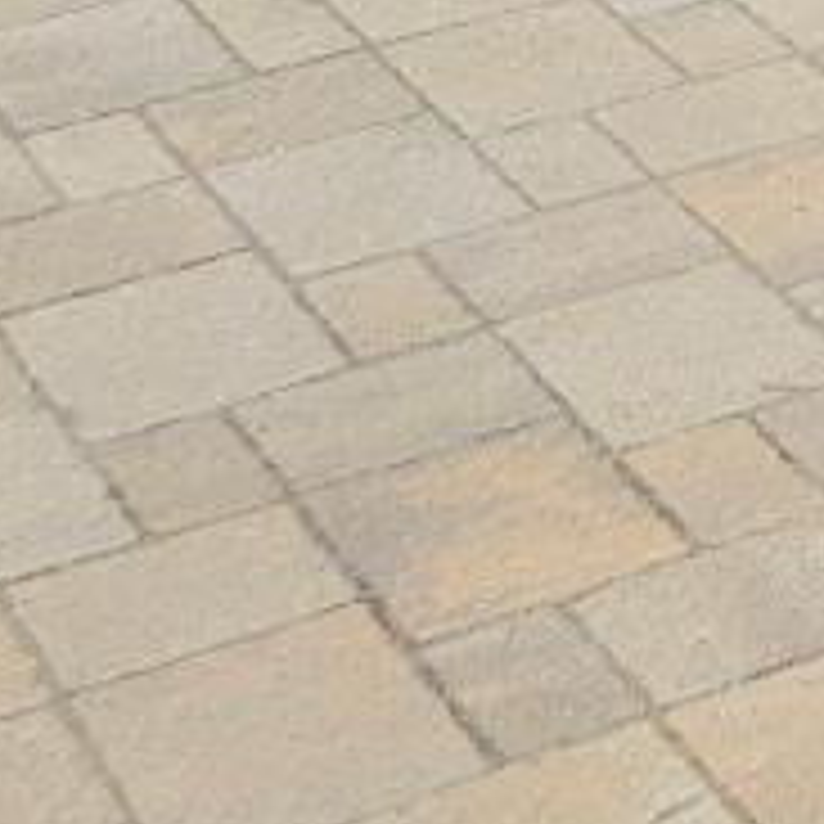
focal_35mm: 167
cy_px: -1434
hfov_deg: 8.7
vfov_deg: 9.0
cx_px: 2477
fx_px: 4498
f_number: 1.8
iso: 25
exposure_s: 1/1946
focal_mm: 5.4
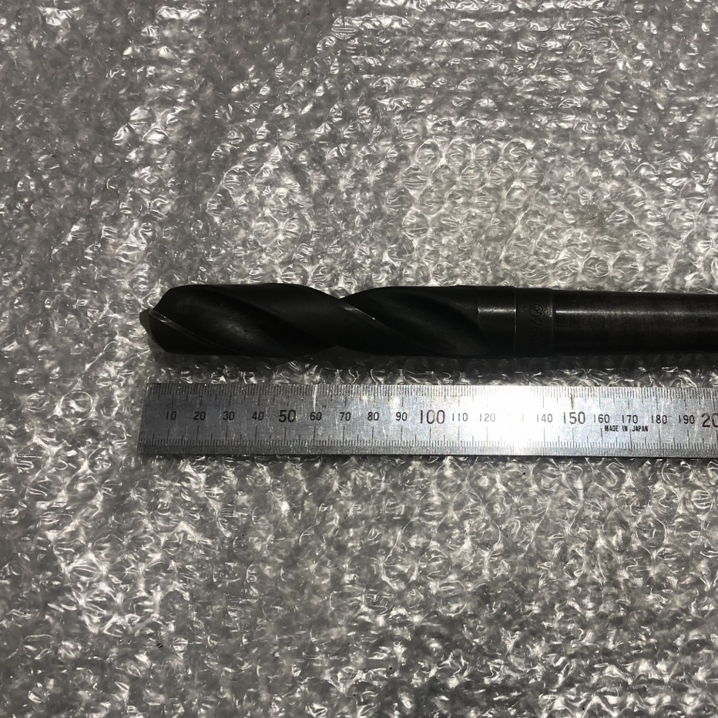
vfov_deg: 48.4
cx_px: 464
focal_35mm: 34
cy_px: 366
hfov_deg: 47.8
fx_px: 798
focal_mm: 3.99
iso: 32
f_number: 1.8
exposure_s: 1/30
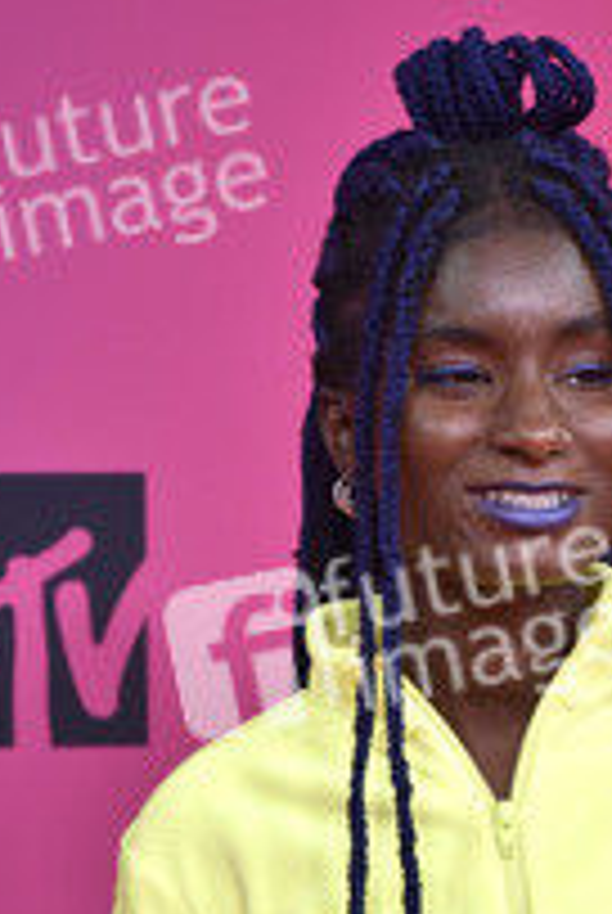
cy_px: 860
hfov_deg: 3.5
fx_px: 9987
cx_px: 526
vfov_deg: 5.2
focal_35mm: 393
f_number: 5.6
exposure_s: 1/200
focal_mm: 200
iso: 2000
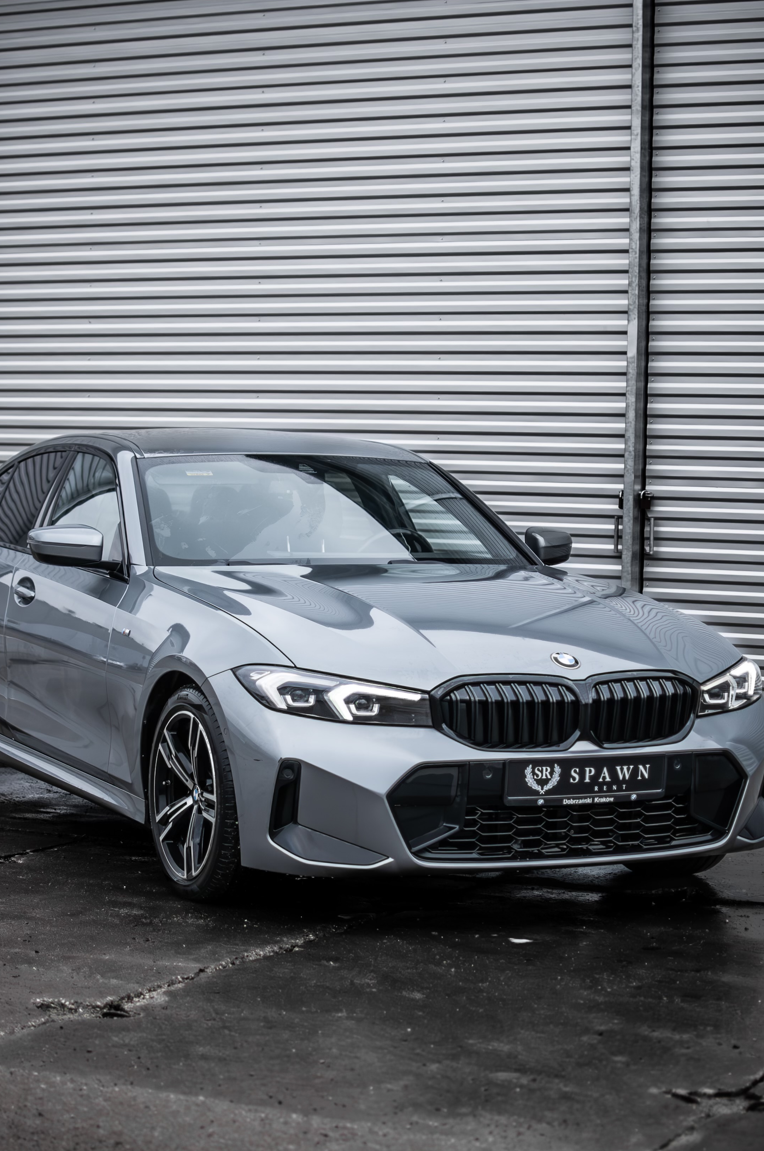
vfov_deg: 29.8
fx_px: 2159
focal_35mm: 68
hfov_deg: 20.1
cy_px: 621
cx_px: 341
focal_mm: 35
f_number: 1.8
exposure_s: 1/1250
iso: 640
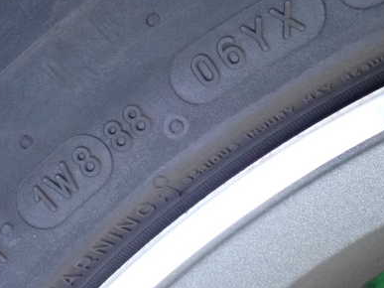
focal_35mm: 155
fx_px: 1719
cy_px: 107
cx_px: 187
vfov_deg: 9.6
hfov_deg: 12.7
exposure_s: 1/125
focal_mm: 18
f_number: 4.9
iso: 2500
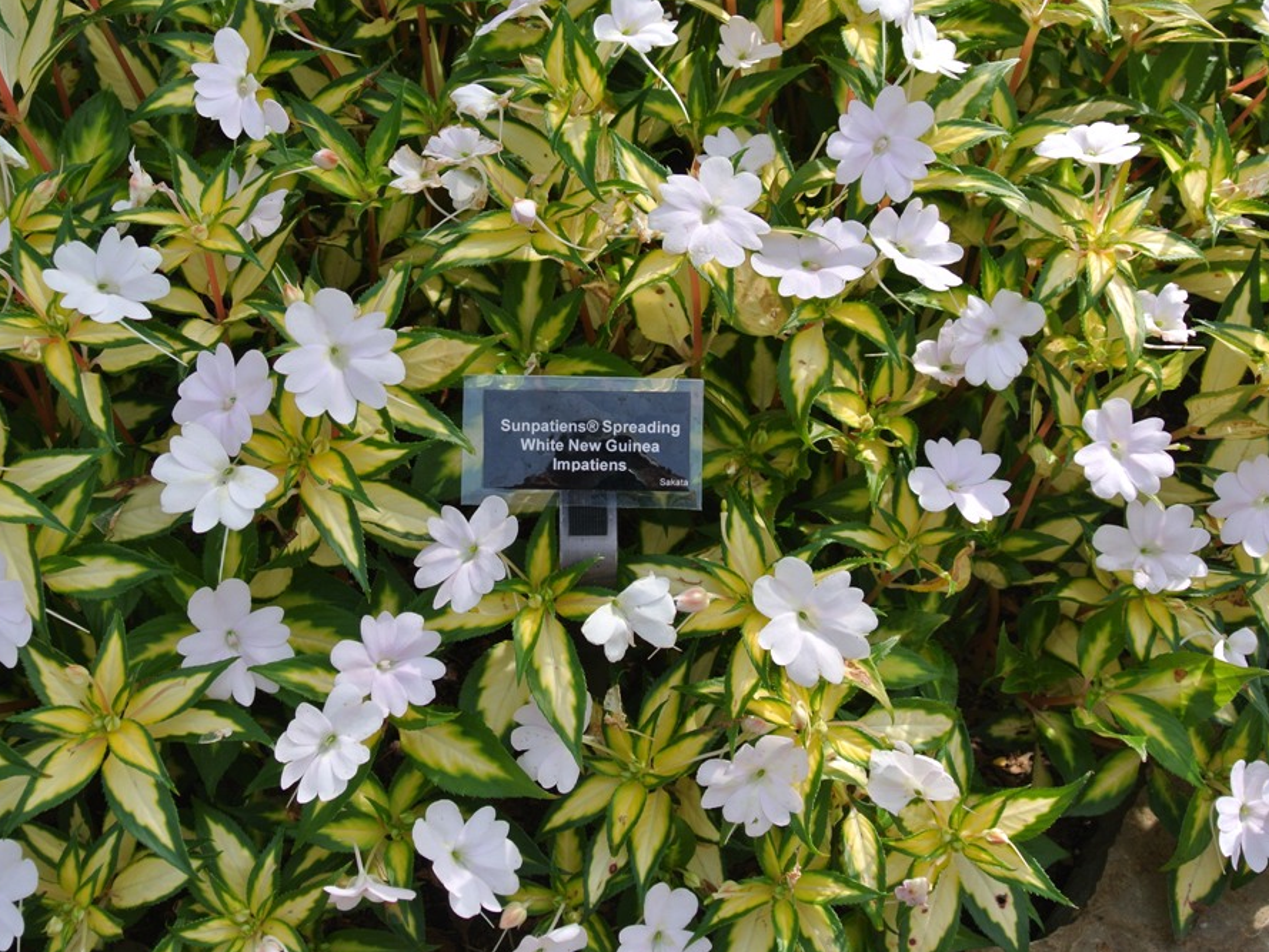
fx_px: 1503
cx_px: 548
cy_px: 476
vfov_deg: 35.1
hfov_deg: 45.7
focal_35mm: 41
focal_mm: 14
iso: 100
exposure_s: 1/320
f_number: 4.5
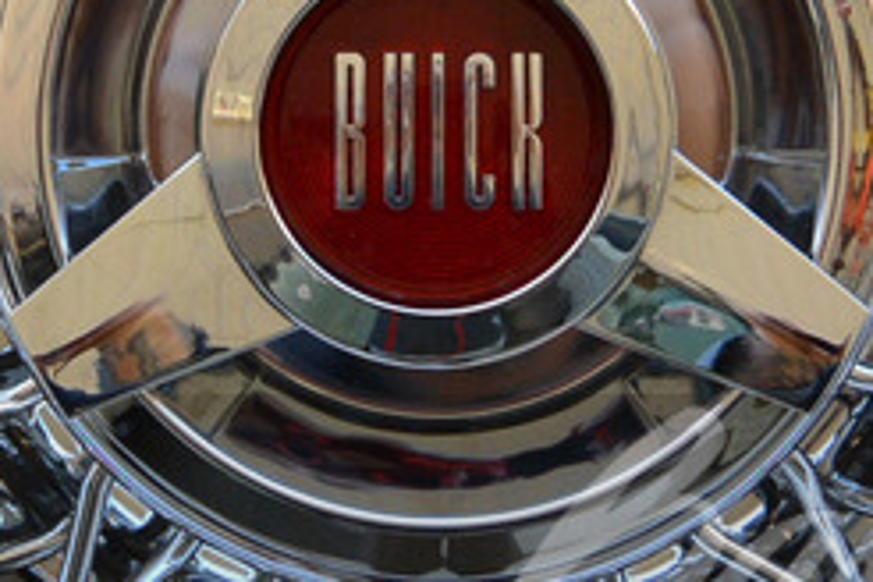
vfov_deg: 11.6
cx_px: 369
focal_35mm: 118
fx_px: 2861
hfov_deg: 17.3
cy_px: 115
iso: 250
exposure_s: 1/250
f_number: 3.5
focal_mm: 11
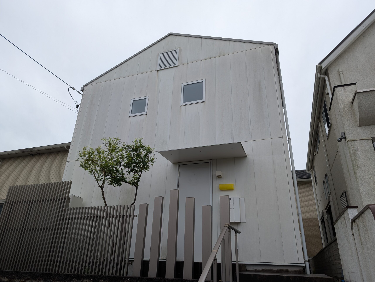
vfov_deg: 56.9
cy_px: 141
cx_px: 188
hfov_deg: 71.5
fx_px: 260
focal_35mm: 24
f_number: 1.68
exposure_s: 1/268
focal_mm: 6.9
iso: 22
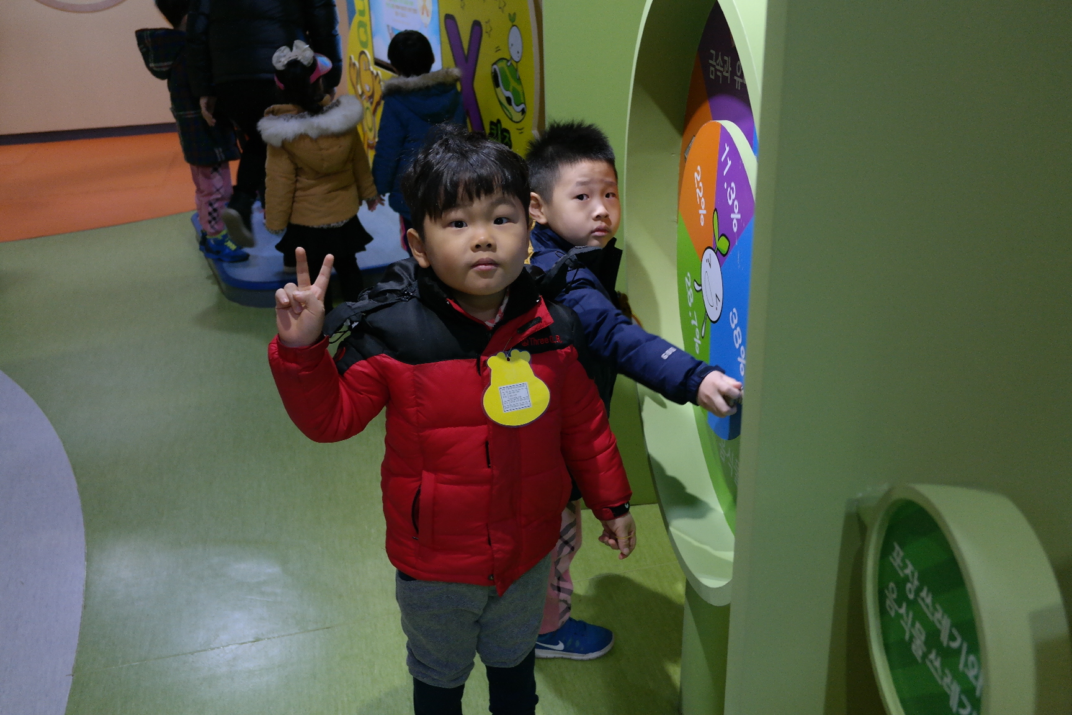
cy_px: 358
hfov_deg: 57.2
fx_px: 983
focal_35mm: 33
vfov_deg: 40.0
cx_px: 536
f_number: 3.5
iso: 800
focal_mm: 22
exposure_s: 1/40
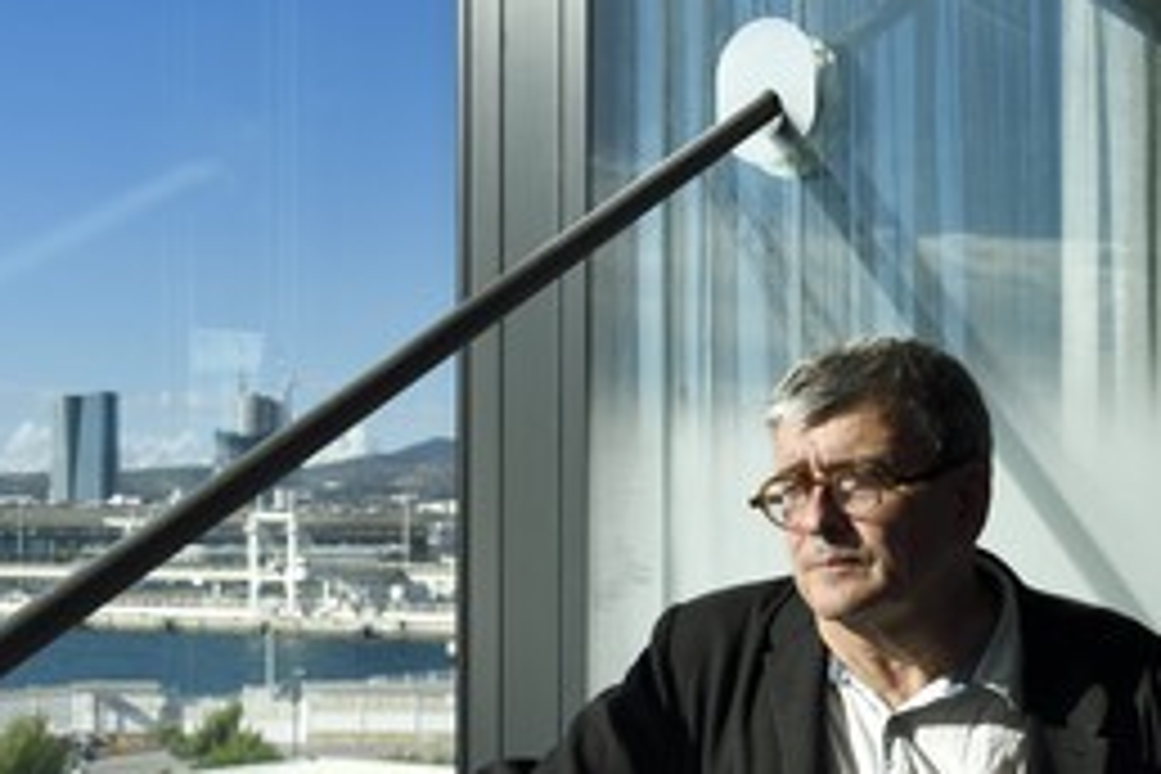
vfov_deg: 23.4
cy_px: 626
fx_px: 1838
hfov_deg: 34.9
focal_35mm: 57
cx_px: 711
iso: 200
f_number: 11
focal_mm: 35
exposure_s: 1/200
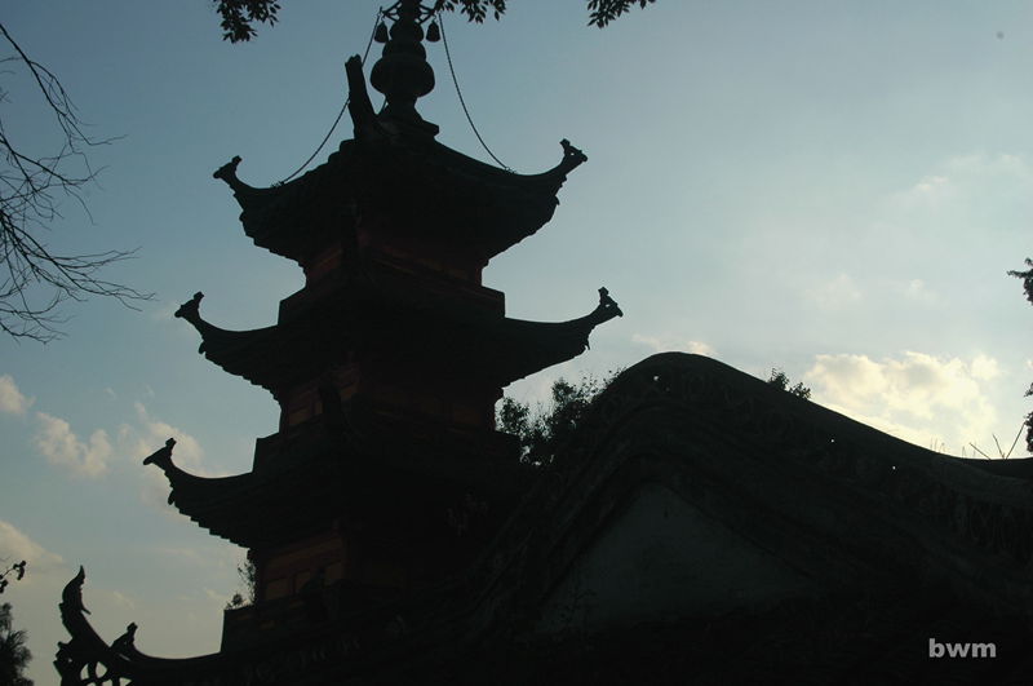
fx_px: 1203
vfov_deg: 31.8
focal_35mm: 42
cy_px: 343
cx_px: 516
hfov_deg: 46.5
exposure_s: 1/320
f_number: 10
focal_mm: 28
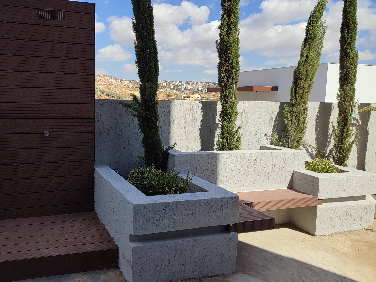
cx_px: 133
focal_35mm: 32
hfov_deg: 55.9
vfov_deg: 44.2
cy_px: 138
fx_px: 348
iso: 50
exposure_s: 1/914
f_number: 1.89
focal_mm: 5.89
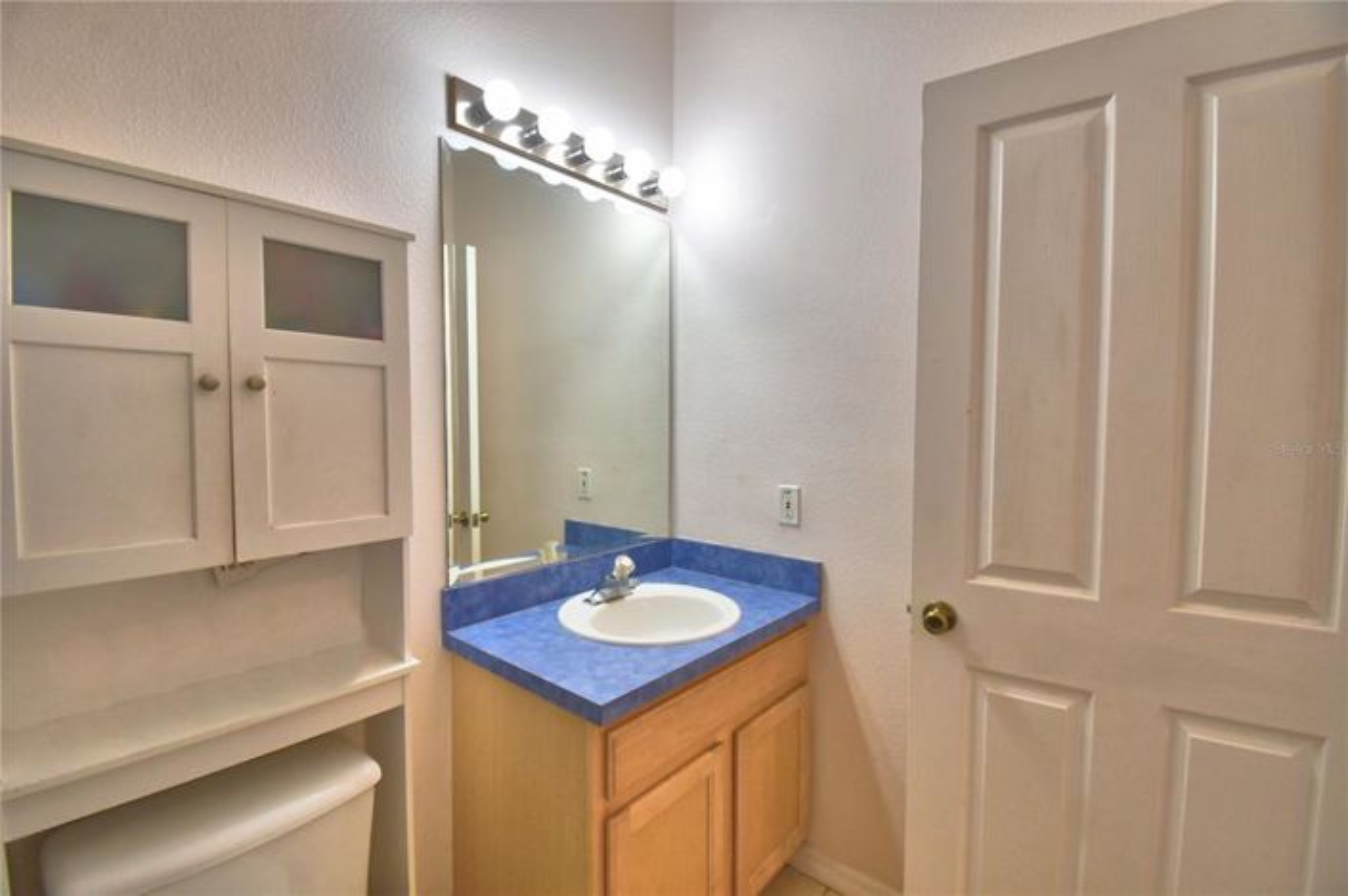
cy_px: 448
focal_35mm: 15
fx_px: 561
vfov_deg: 77.2
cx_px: 674
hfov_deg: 100.4
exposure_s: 1/100
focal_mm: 10
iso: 400
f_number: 4.5
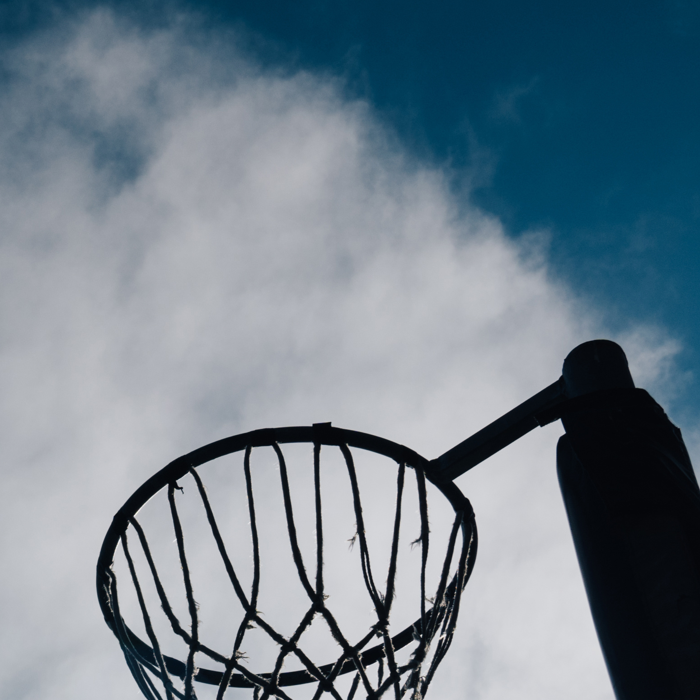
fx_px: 1807
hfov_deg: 21.1
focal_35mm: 79
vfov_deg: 21.5
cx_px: -8
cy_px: 604
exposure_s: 1/1250
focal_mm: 24
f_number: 10
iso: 200
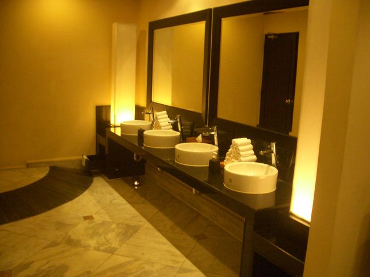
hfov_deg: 52.6
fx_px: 374
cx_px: 185
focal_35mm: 35
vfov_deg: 40.7
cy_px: 138
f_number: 2.6
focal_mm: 5.8
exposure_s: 1/20
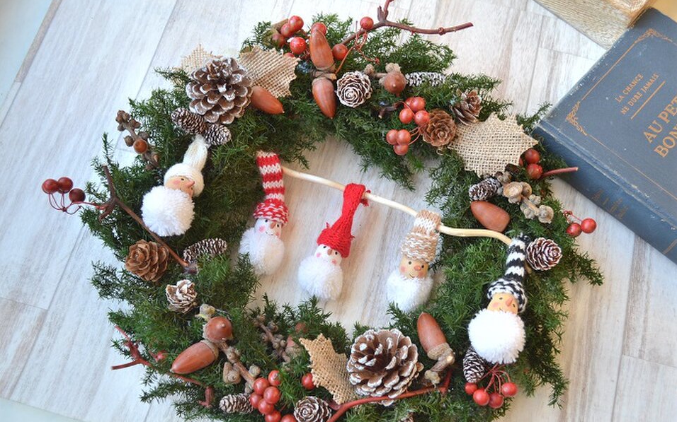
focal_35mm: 43
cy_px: 224
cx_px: 339
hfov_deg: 46.2
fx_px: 793
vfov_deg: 29.8
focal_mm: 28
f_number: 5
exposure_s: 1/100
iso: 400
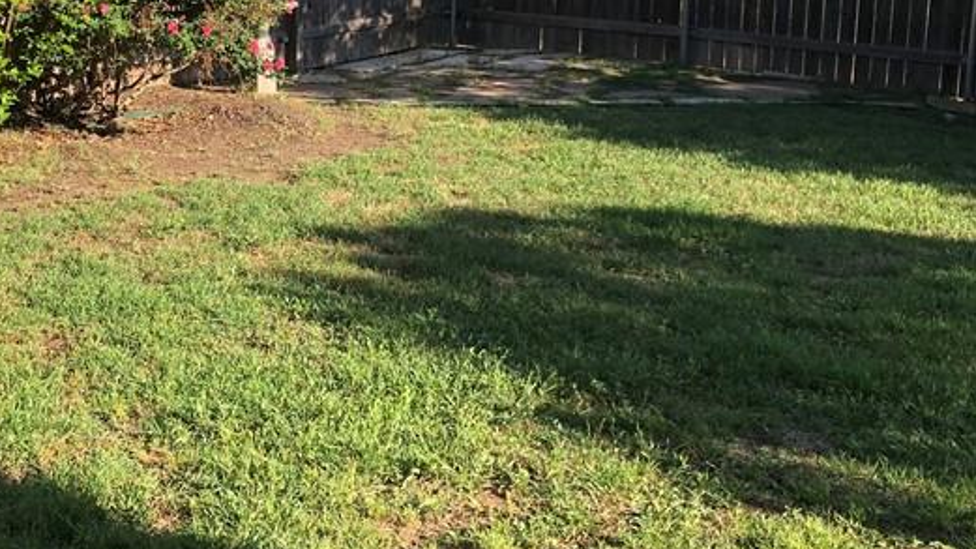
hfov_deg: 34.4
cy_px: 88
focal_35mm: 60
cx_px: 288
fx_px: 1553
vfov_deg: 19.8
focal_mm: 3.99
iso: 20
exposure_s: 1/759
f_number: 1.8
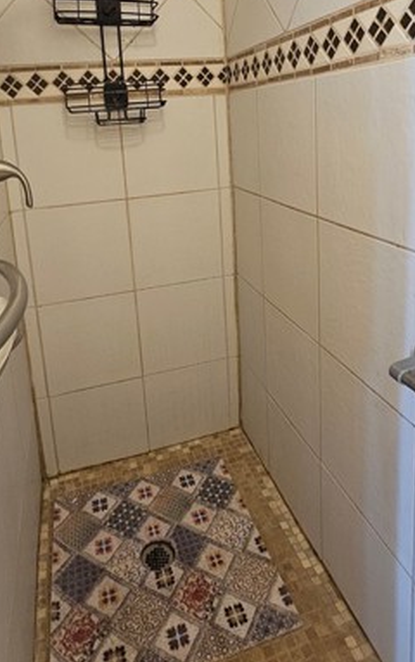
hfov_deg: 53.0
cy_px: 195
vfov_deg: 73.5
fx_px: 415
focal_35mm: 23
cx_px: 183
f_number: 2.2
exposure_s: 1/40
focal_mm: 2.2
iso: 320
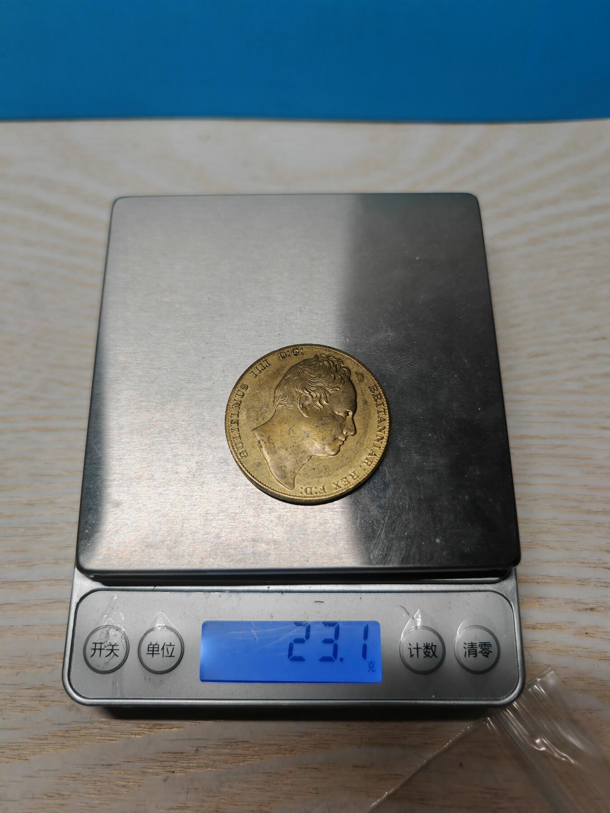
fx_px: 634
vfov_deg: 65.3
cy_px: 406
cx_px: 305
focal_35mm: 27
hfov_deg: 51.4
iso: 125
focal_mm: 7.62
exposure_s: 1/320
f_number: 1.6
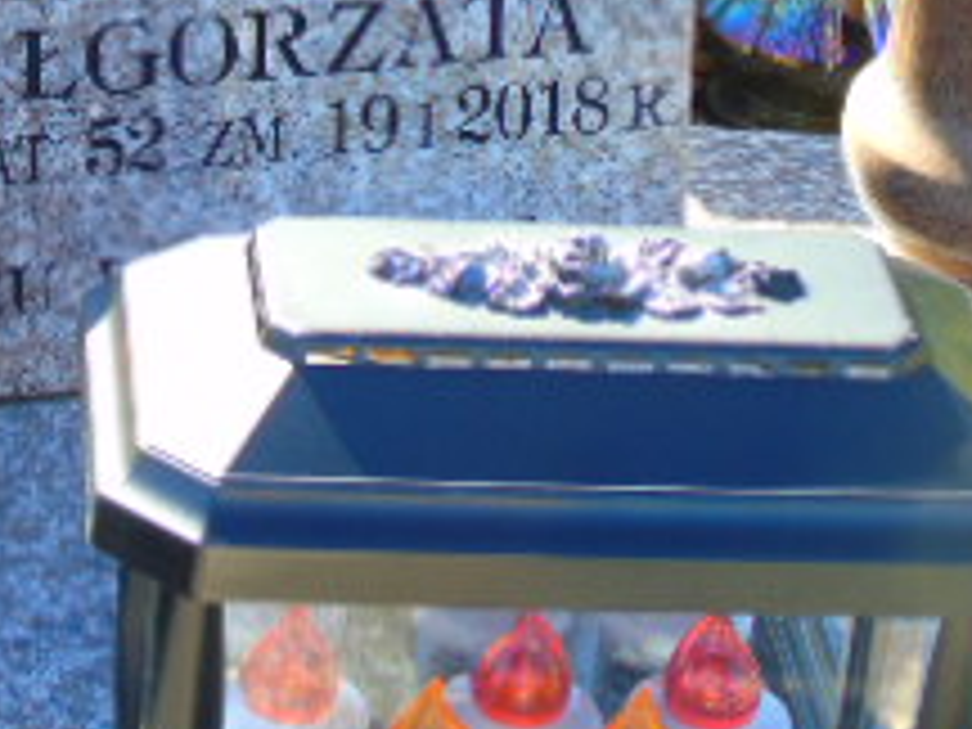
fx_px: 4493
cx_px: 58
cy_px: -104
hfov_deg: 12.2
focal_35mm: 160
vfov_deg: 9.2
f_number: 4.3
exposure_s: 1/100
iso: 80
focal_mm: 9.6
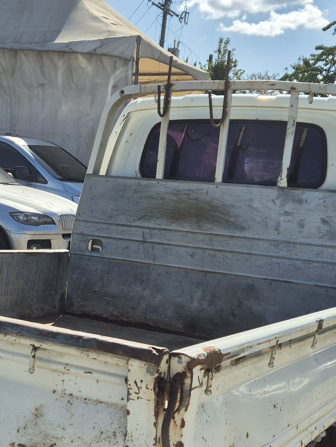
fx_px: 750
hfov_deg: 25.0
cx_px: 97
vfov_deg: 33.1
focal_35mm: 58
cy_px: 274
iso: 25
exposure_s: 1/2704
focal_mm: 5.4
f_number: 1.8
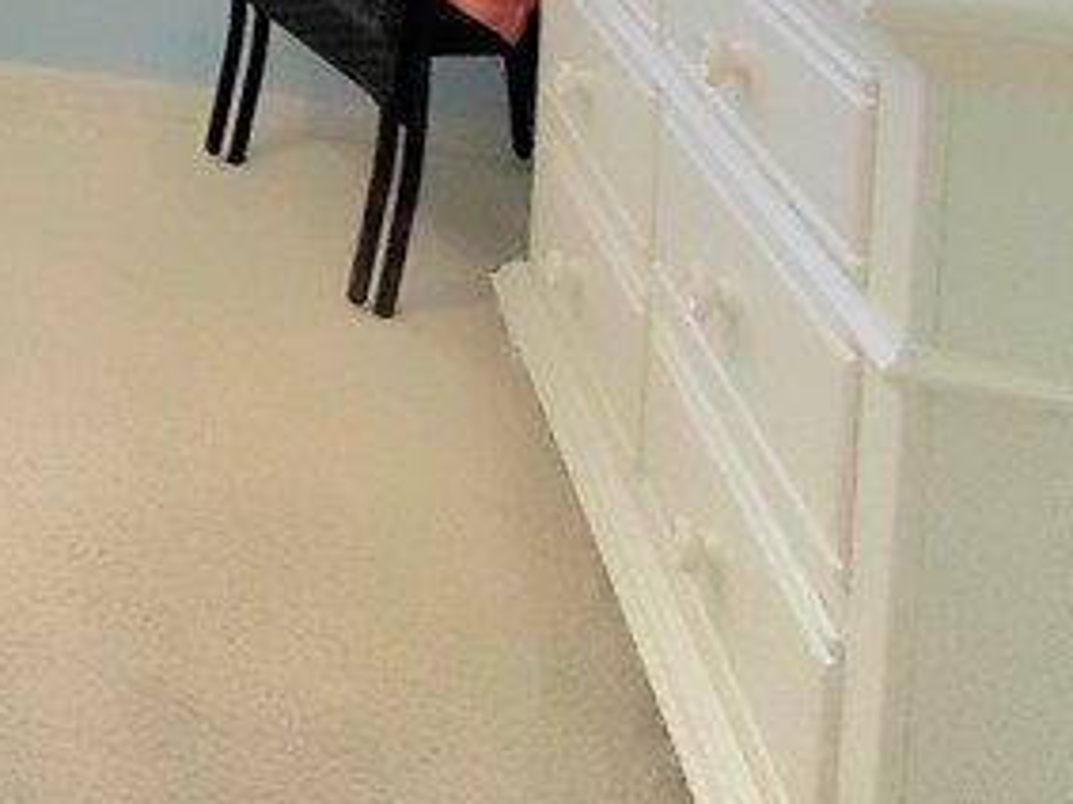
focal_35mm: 47
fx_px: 1456
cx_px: -444
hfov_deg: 29.2
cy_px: -402
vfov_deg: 24.2
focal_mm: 1.8
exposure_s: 1/60.2
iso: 250
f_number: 2.2
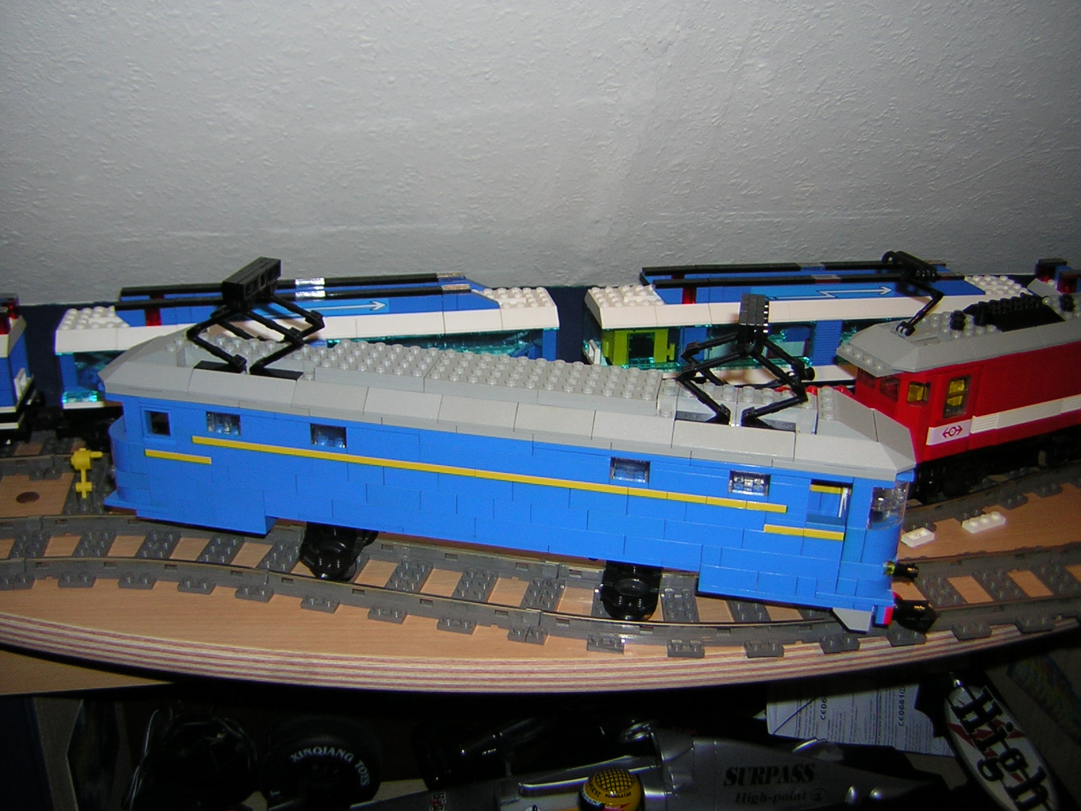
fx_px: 1124
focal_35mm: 36
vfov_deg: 39.7
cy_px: 406
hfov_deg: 51.4
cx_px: 540
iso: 50
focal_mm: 4.7
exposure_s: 1/60.1
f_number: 2.6
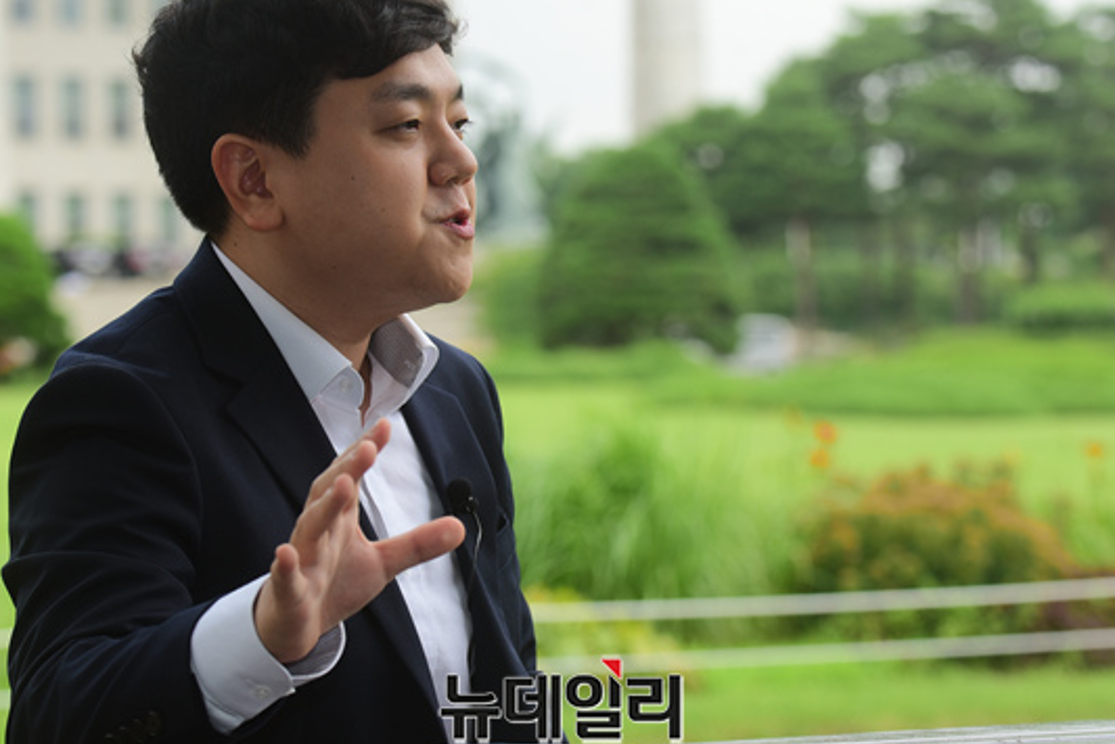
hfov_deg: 12.7
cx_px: 556
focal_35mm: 162
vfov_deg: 8.5
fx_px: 5020
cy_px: 342
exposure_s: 1/200
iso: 125
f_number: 7.1
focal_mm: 135
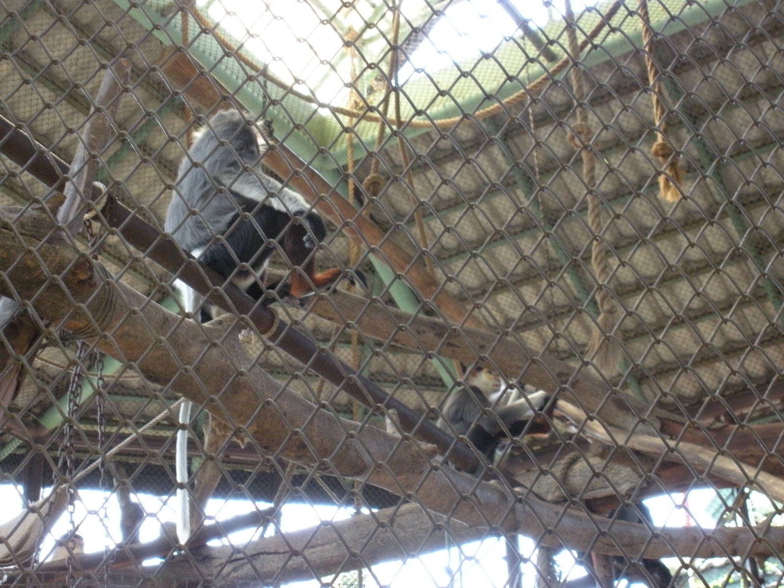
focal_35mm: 64
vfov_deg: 22.9
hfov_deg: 30.3
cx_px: 392
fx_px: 1450
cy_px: 294
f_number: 4.6
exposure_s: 1/74.5
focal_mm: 11.2
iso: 400
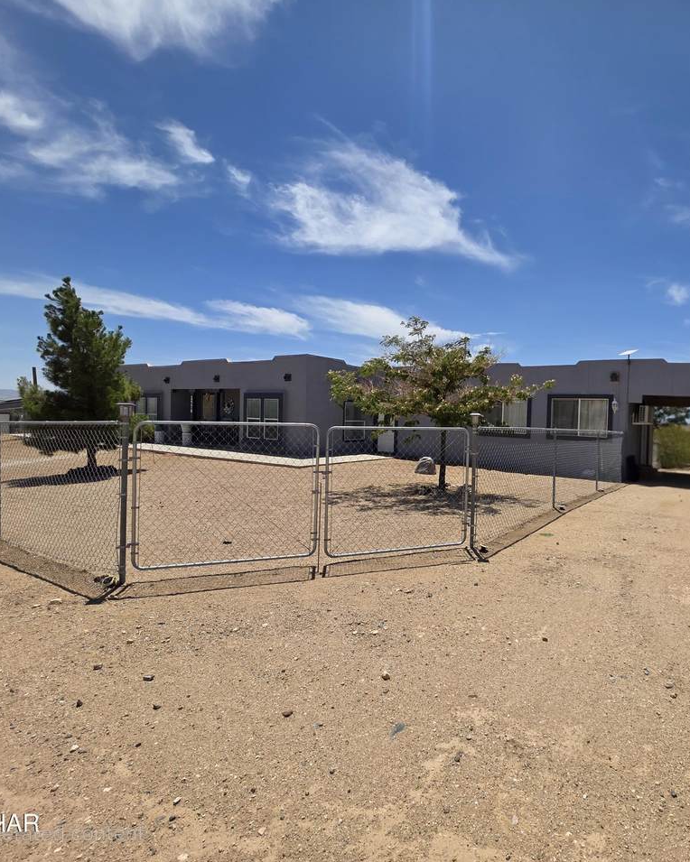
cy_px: 430
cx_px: 472
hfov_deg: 74.1
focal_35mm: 17
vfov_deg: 89.6
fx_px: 434
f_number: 1.9
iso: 40
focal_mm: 2.2
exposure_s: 1/5000
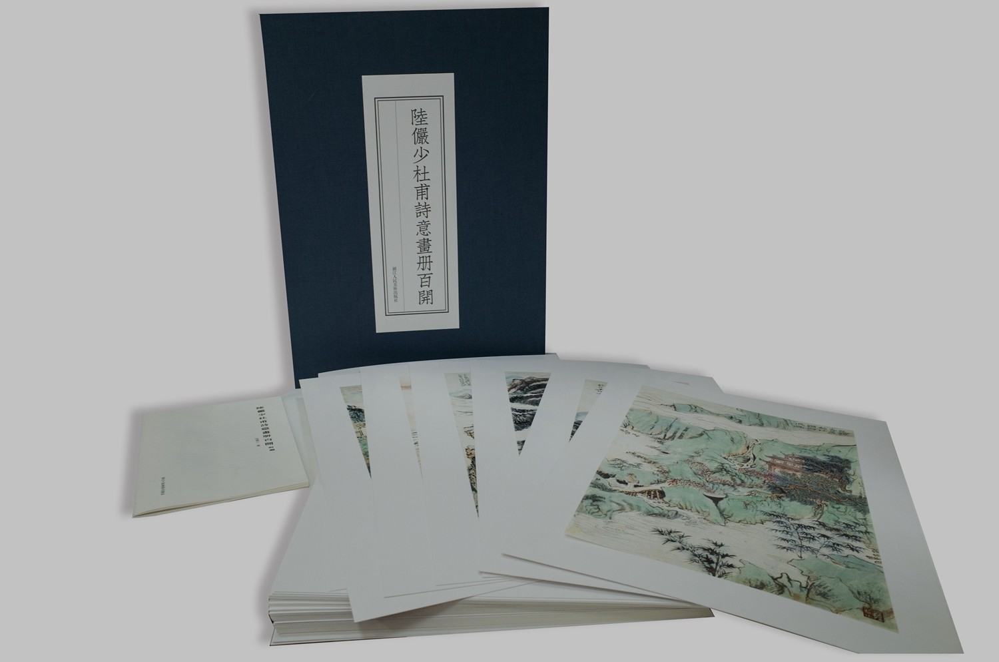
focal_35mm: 28
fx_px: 776
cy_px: 331
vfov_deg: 46.2
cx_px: 500
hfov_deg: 65.6
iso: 400
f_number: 5
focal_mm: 18.3
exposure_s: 1/25
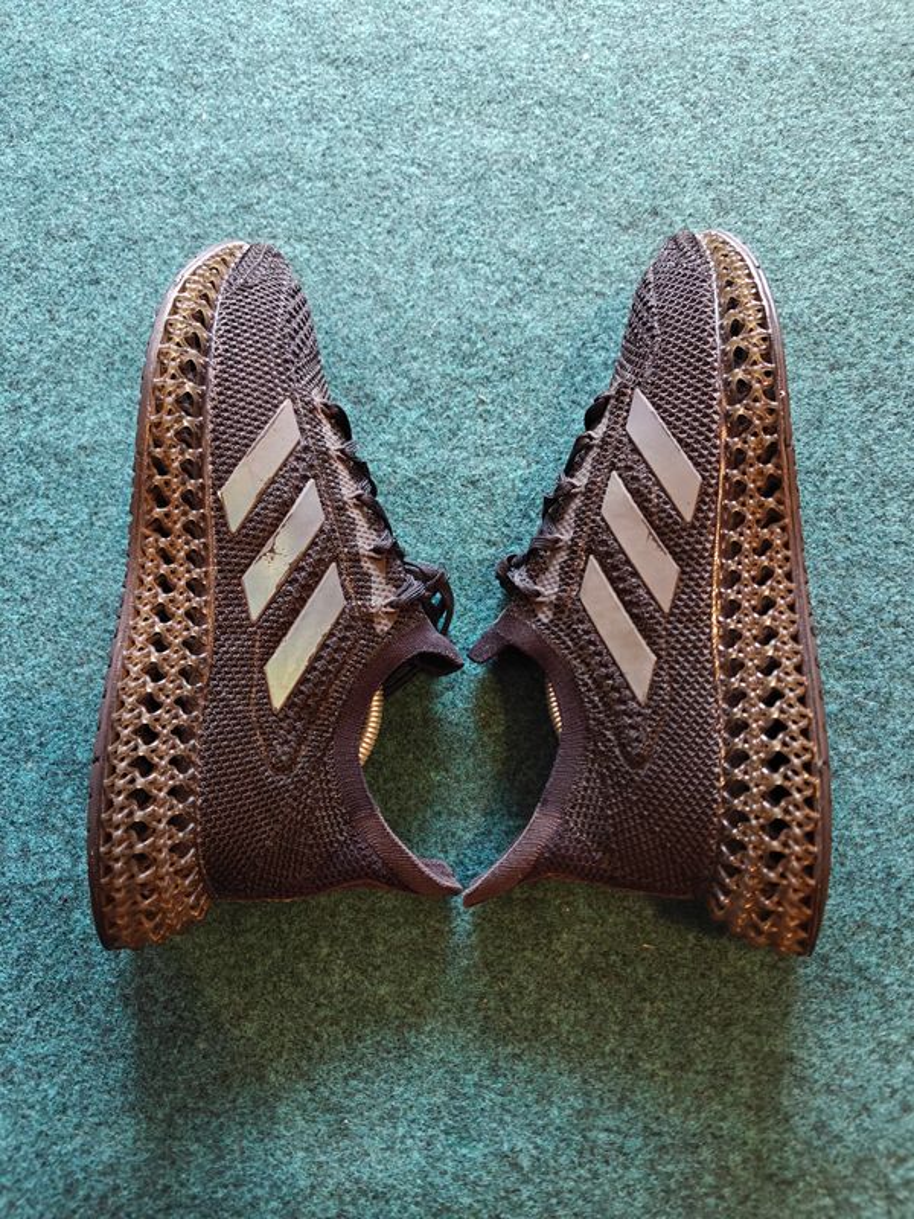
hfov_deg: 58.9
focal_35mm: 23
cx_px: 457
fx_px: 810
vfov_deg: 73.9
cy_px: 610
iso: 1000
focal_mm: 6.06
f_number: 1.6
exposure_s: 1/50
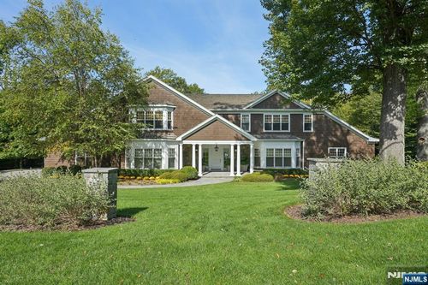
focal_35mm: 21
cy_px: 142
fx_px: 250
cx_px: 214
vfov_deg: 59.5
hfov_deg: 81.2
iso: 100
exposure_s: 1/200
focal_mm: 21
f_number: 9
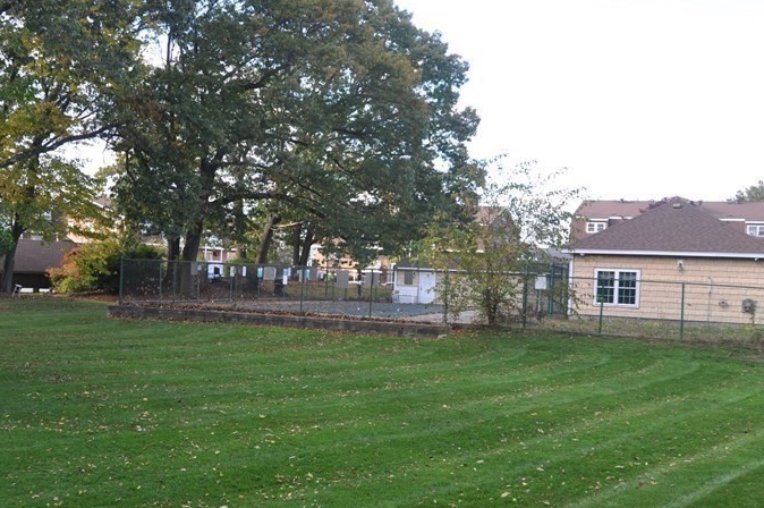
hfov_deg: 47.4
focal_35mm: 41
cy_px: 289
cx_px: 338
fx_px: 869
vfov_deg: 32.5
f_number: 3.5
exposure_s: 1/200
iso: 200
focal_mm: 18
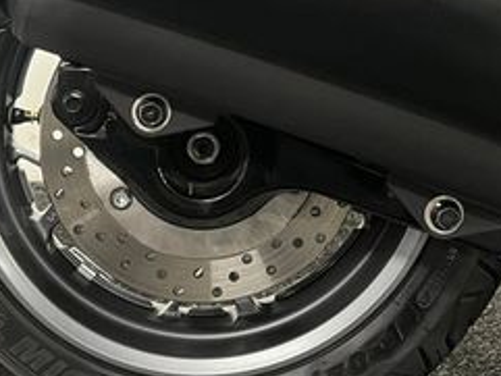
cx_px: 247
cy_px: 17
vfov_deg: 20.7
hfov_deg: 28.1
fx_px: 999
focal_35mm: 69
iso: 640
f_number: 1.6
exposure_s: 1/33
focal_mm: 5.1
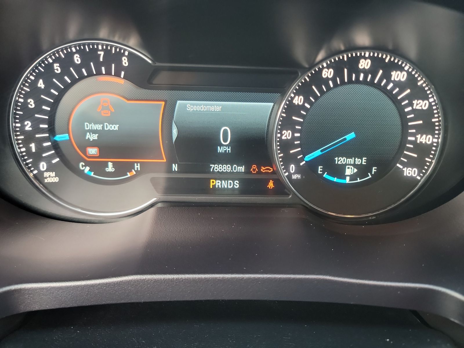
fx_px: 322
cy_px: 174
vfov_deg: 56.8
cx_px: 232
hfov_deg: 71.6
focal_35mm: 24
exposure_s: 1/39
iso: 950
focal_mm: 6.7
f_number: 1.8
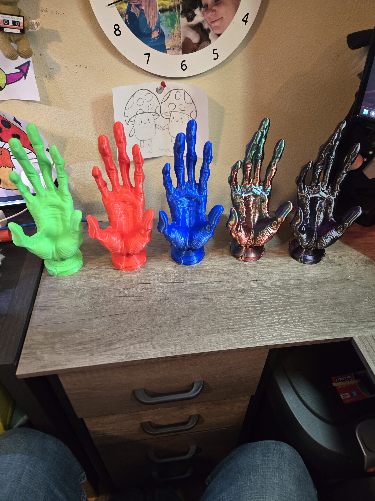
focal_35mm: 23
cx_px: 188
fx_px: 332
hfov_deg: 58.9
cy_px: 250
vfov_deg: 73.9
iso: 800
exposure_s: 1/60
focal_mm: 5.4
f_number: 1.8
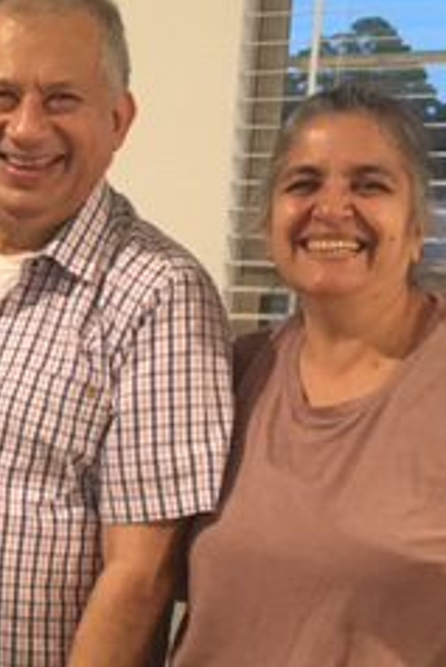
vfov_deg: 24.6
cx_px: -160
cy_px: 532
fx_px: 1503
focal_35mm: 81
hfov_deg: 15.9
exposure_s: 1/15
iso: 250
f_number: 2.2
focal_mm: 4.15
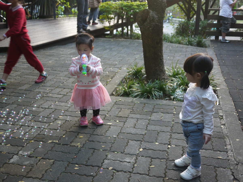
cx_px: 122
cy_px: 91
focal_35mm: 40
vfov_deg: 36.0
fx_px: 281
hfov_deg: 46.8
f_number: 1.7
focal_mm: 20
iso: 160
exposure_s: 1/60
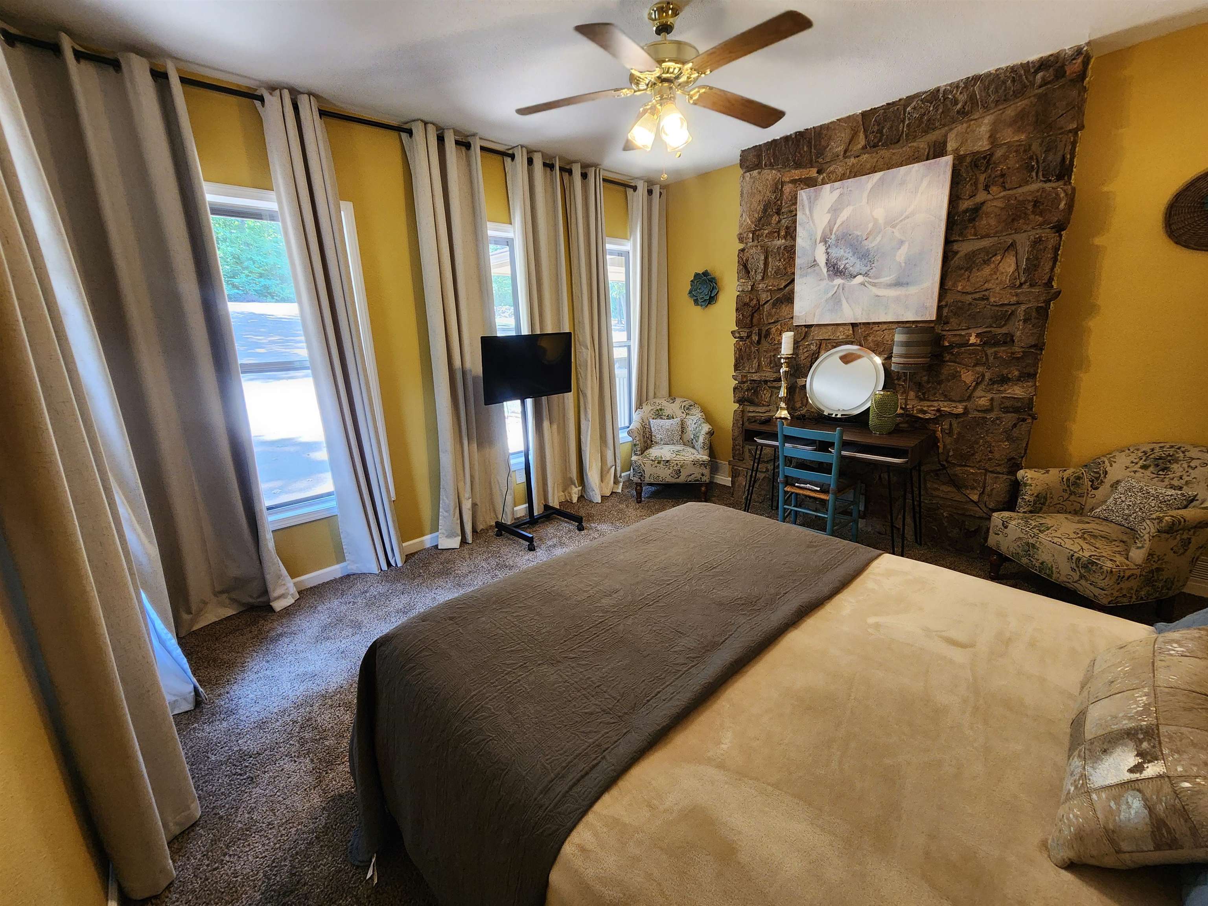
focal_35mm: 13
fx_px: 454
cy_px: 453
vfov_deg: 89.9
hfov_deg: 106.2
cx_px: 604
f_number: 2.2
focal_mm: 2.2
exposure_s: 1/60
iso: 200
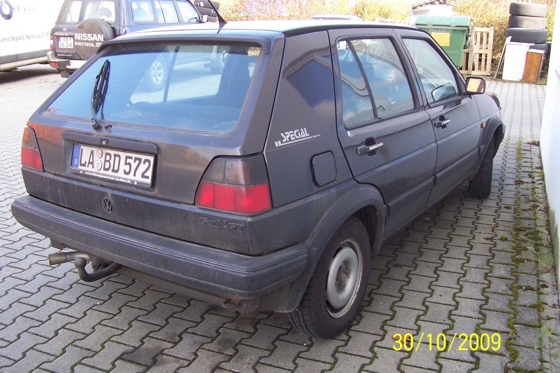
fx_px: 529
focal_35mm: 34
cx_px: 280
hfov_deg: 55.8
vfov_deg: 38.9
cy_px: 186
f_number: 2.7
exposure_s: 1/125
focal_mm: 5.6
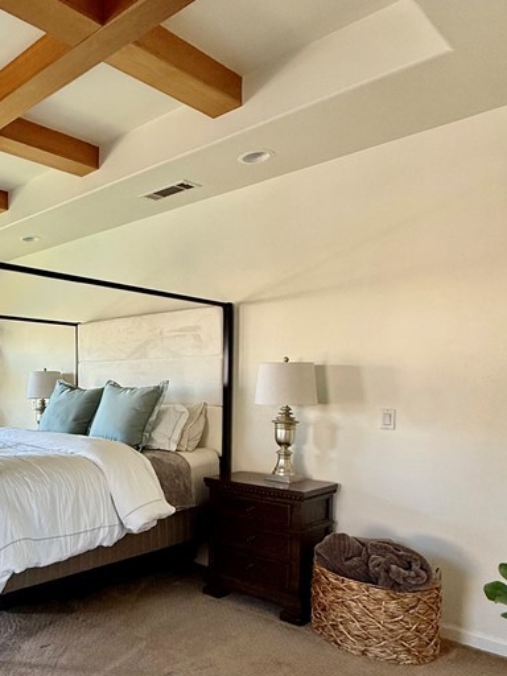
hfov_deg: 44.0
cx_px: 24
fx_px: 547
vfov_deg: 62.8
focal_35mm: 28
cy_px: 409
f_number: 2.2
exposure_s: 1/99
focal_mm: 2.22
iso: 125
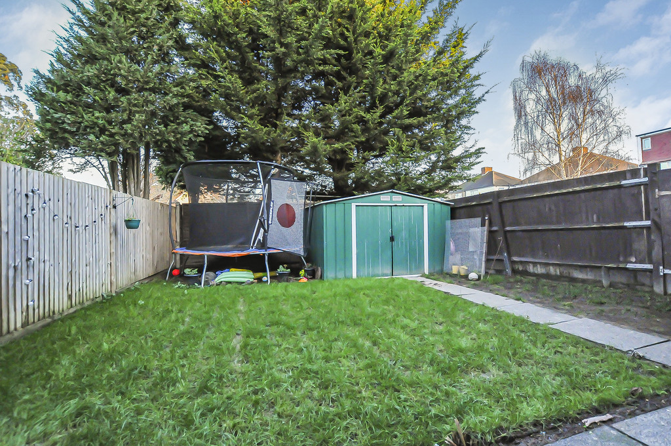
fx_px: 279
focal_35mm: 15
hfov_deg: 100.5
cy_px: 223
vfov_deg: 77.2
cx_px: 336
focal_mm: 10
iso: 2200
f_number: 5.6
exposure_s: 1/250
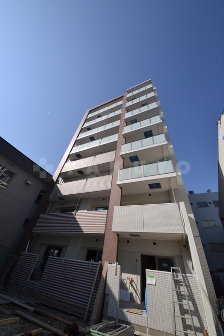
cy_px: 168
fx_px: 112
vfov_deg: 112.6
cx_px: 112
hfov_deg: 90.0
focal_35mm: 12
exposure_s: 1/1000
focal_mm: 8
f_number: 16
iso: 1600
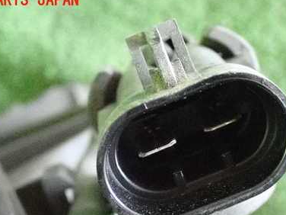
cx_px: 169
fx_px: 818
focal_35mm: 99
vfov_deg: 14.9
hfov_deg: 19.8
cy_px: 162
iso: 8000
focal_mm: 11.09
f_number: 3.6
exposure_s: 1/125
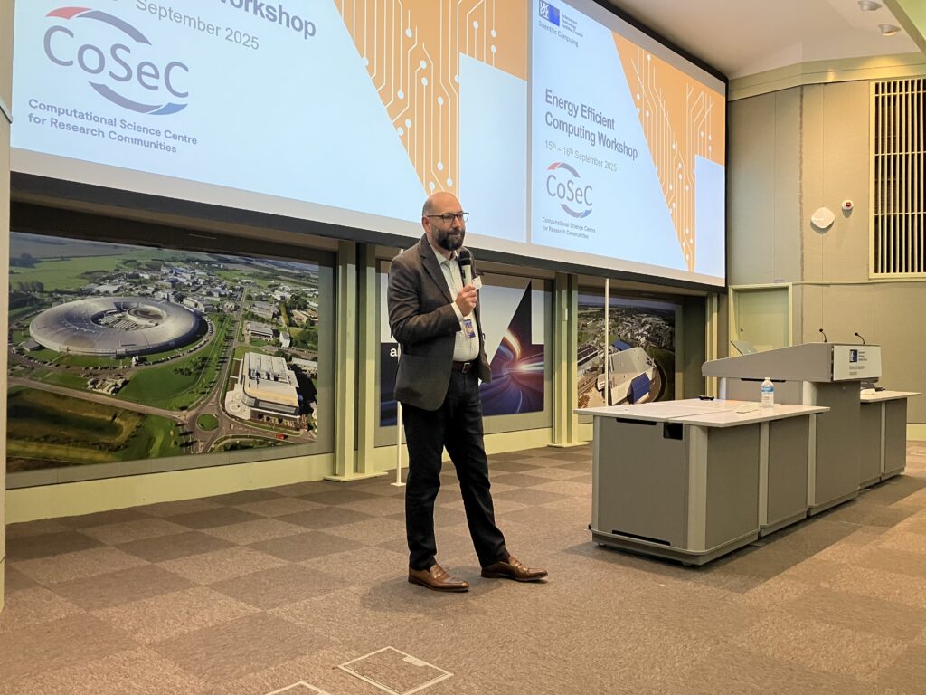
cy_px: 348
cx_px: 463
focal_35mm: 28
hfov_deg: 63.4
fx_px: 749
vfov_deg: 49.7
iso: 125
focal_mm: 3.99
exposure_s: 1/50
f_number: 1.8
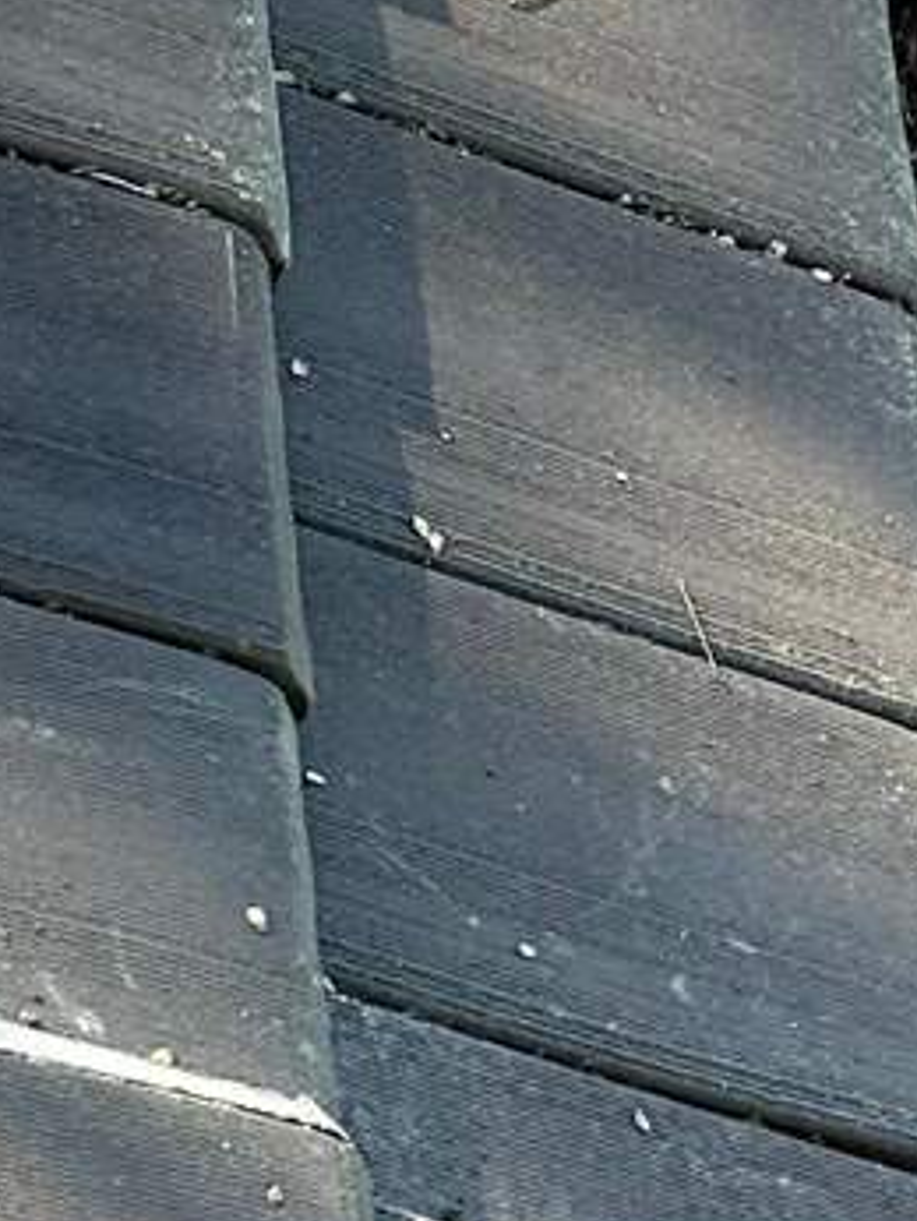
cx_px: -1658
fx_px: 5009
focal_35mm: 142
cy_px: 3247
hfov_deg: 8.9
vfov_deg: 10.9
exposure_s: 1/386
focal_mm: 6.86
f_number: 1.78
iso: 80
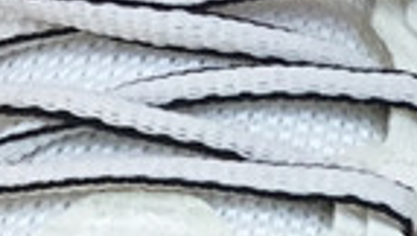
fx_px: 2348
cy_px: 383
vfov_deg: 5.7
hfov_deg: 9.9
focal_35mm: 212
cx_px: 609
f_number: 2.4
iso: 25
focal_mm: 3.3
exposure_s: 1/543
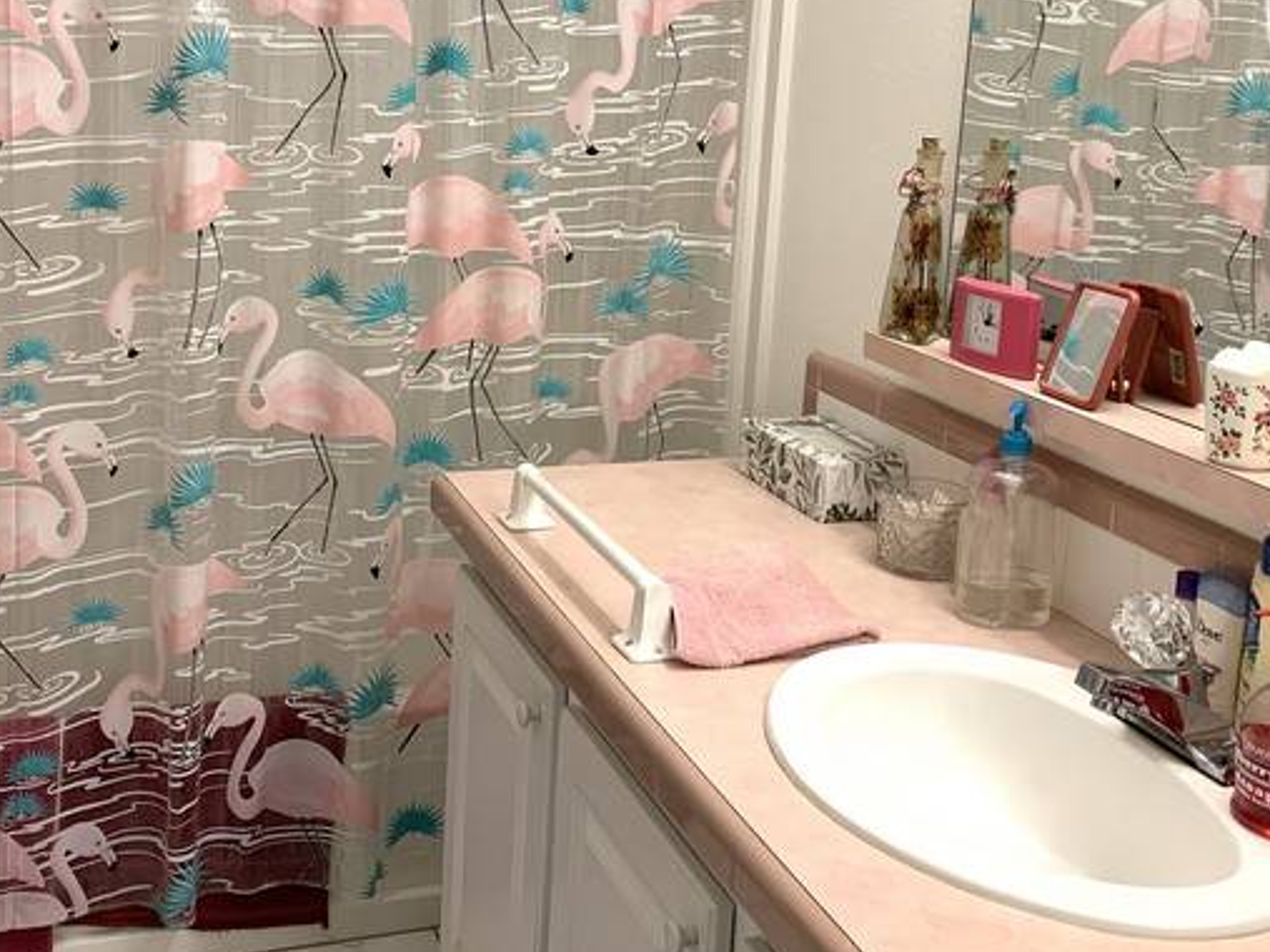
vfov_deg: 34.7
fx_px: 1504
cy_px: 293
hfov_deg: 45.6
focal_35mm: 41
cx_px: 529
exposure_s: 1/60
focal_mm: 4.25
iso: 64
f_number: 1.8
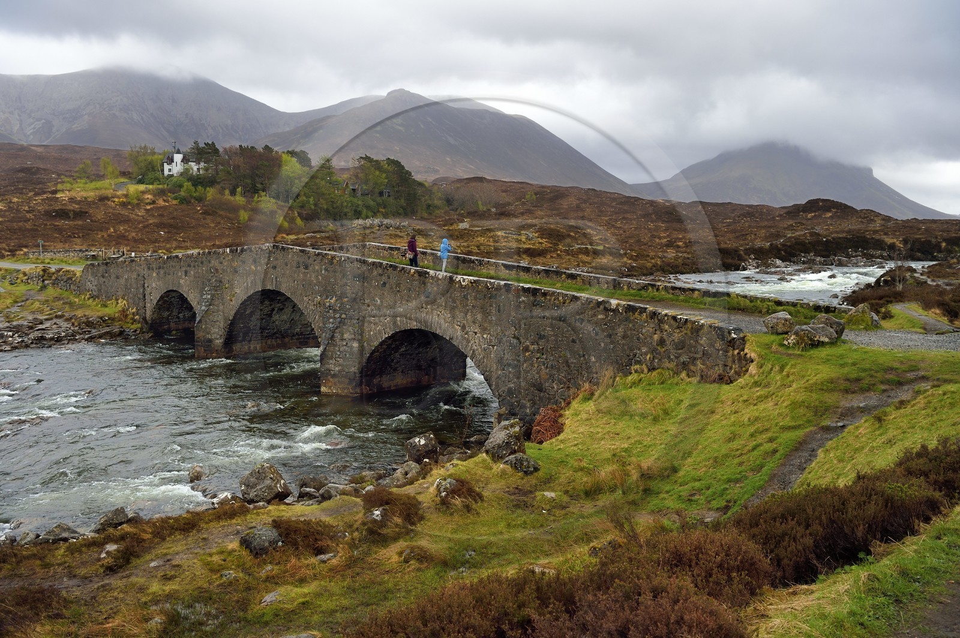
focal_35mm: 31
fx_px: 826
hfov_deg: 60.3
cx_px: 480
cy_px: 319
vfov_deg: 42.3
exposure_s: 1/200
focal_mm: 31
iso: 200
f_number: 5.6
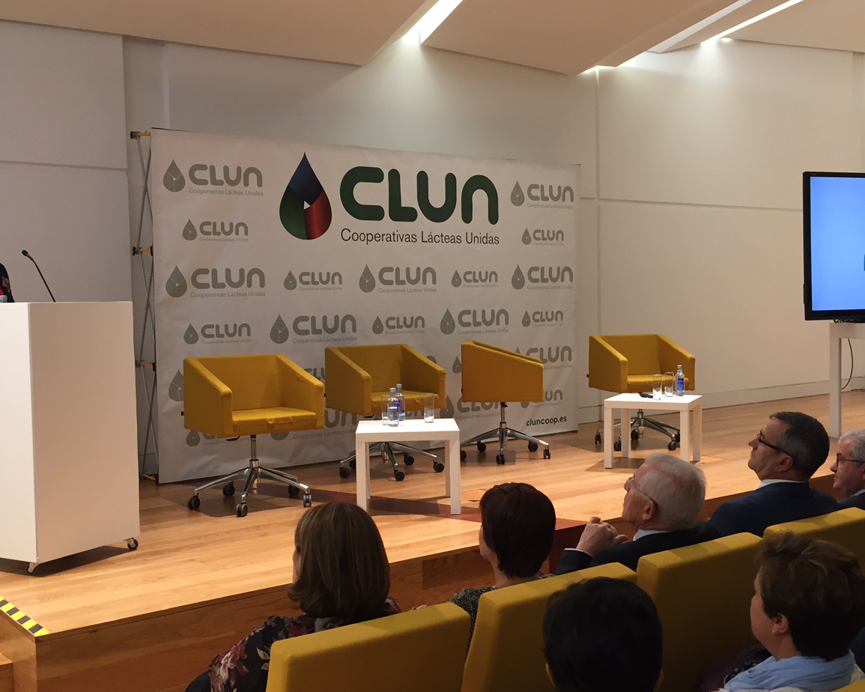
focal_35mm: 40
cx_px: 437
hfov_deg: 45.8
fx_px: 1024
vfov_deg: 37.3
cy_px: 347
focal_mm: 4.15
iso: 80
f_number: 2.2
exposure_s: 1/33
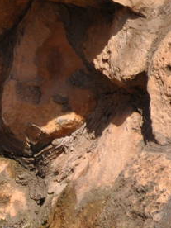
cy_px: 51
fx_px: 13766
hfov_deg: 0.7
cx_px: -282
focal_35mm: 2090
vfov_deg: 0.9
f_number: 5.6
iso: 400
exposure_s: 1/1600
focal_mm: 250
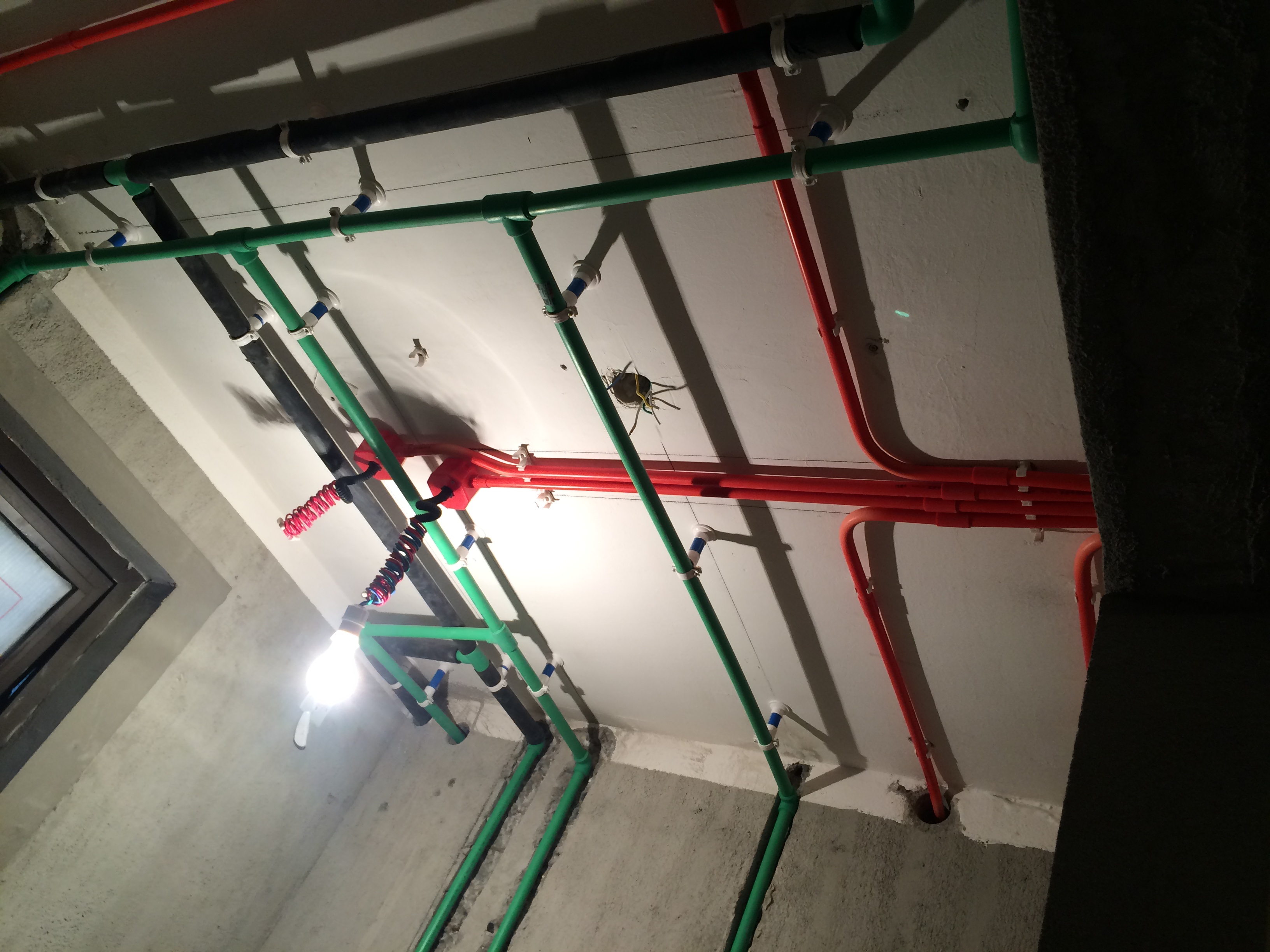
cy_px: 476
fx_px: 1064
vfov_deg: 48.2
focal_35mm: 29
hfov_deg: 61.7
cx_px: 635
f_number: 2.2
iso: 32
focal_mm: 4.15
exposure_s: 1/33
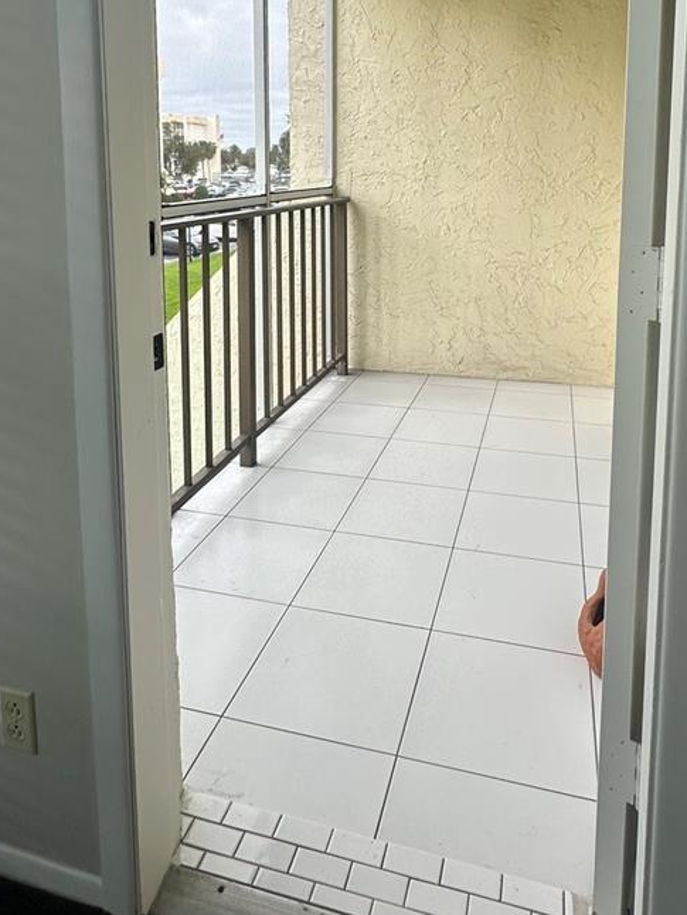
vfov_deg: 63.6
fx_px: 688
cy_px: 237
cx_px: 374
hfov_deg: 53.0
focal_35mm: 26
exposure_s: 1/139
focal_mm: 2.22
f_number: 2.2
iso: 40
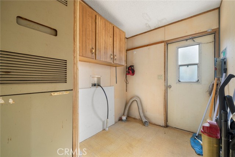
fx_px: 85
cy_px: 78
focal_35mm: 13
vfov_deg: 85.4
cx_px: 118
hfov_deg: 108.4
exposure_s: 1/1.67
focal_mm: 13
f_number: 7.1
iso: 400
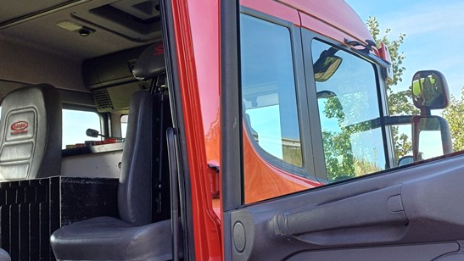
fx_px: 628
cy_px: 169
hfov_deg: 40.6
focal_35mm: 51
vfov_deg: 23.4
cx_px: 221
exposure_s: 1/174
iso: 50
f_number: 1.8
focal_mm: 4.65
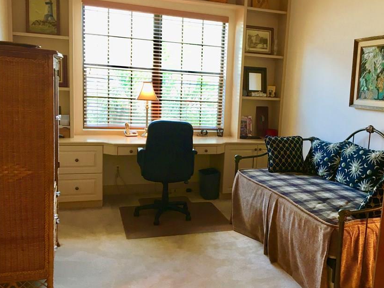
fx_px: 399
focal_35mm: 36
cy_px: 147
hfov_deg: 50.9
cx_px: 236
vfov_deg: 39.7
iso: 64
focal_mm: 4.15
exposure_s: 1/30
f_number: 2.2
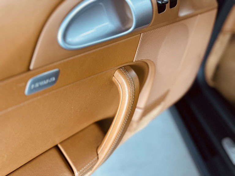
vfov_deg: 56.8
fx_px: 163
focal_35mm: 24
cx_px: 118
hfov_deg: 71.6
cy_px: 88
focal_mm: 6.86
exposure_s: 1/50
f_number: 1.78
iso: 500
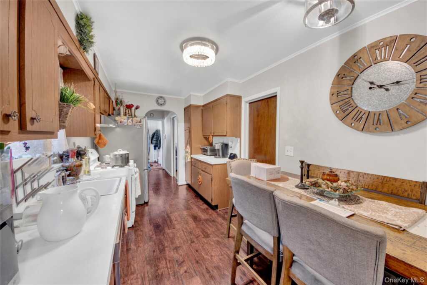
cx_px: 214
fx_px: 142
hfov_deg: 112.6
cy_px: 142
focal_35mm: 12
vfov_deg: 90.0
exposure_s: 1.3
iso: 100
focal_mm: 8
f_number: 8
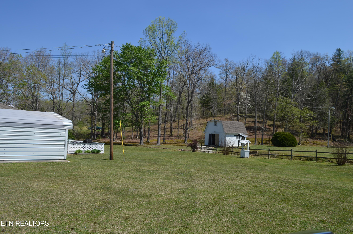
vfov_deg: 43.4
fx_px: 294
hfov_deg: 62.0
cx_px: 176
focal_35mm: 30
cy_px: 117
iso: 100
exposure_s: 1/250
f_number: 8
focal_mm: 20
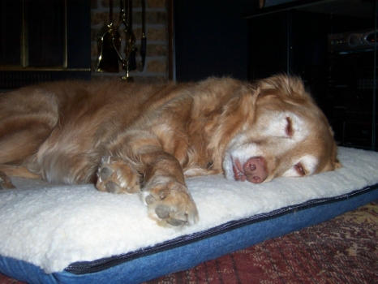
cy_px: 142
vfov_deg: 28.1
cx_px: 189
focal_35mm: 52
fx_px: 568
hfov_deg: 36.8
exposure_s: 1/60
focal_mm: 8
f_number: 3.4
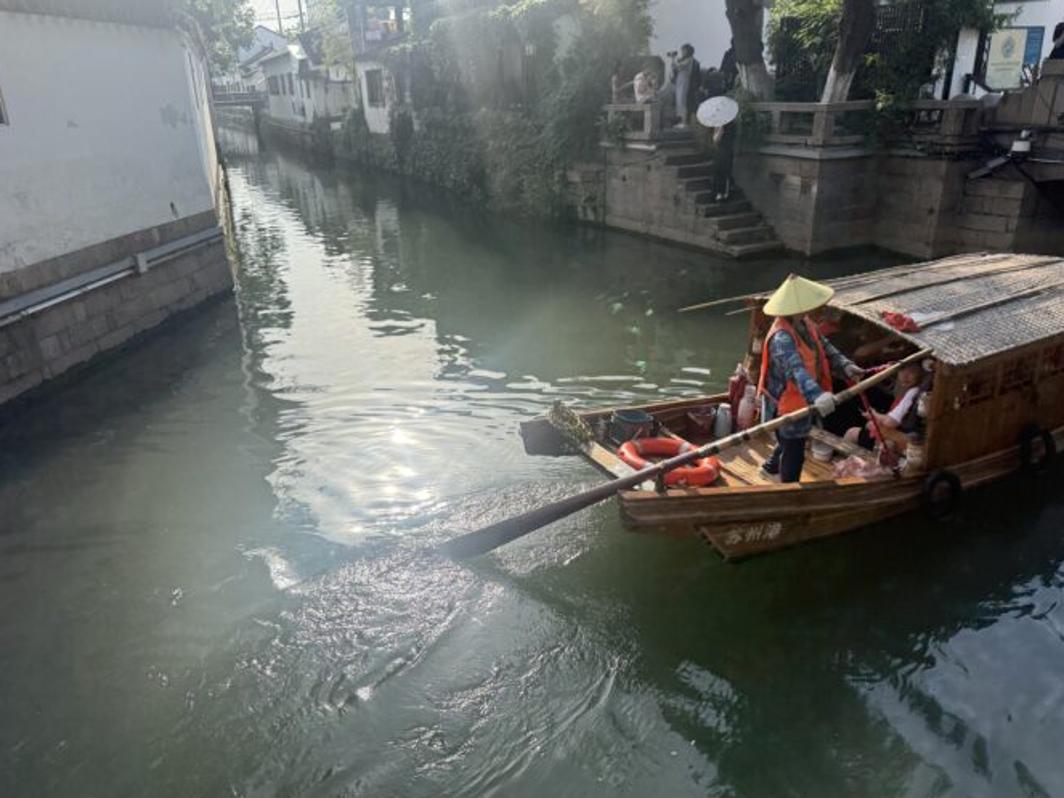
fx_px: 768
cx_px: 518
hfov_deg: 69.4
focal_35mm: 25
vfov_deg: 54.9
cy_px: 398
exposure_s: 1/3279
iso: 100
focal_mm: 6.76
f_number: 1.78
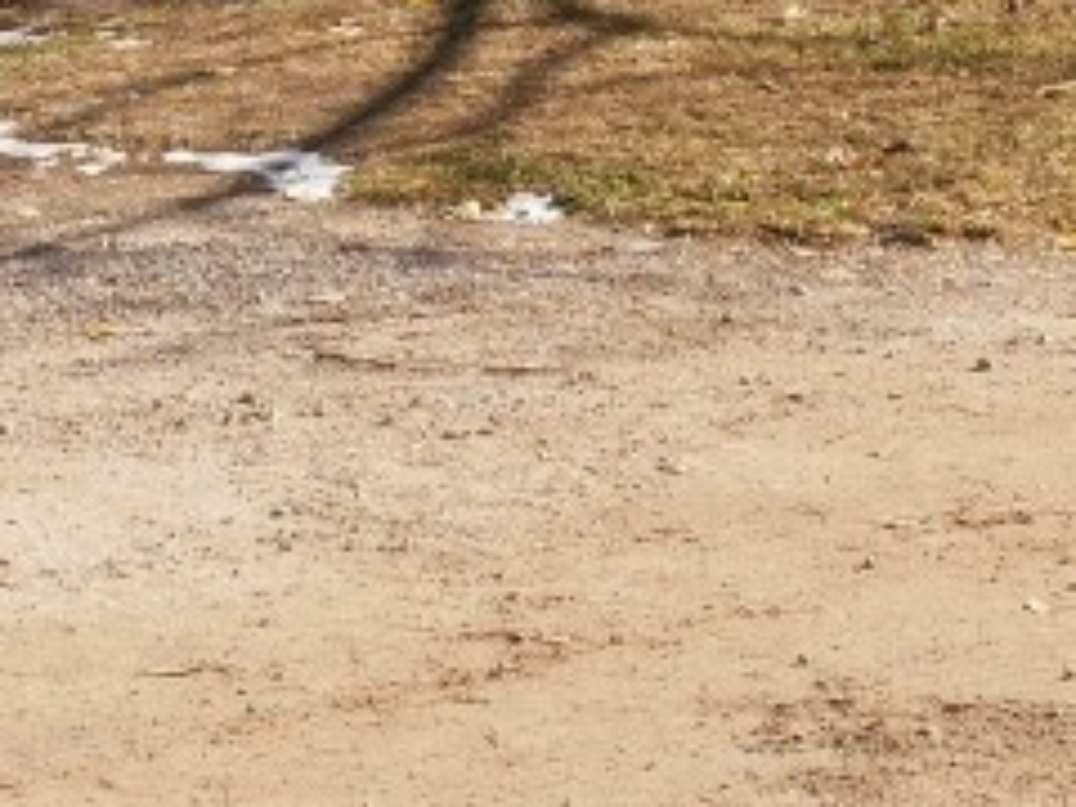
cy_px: -847
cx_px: 2
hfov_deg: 9.2
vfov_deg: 6.7
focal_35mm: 213
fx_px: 6621
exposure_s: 1/250
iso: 200
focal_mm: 25
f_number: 8
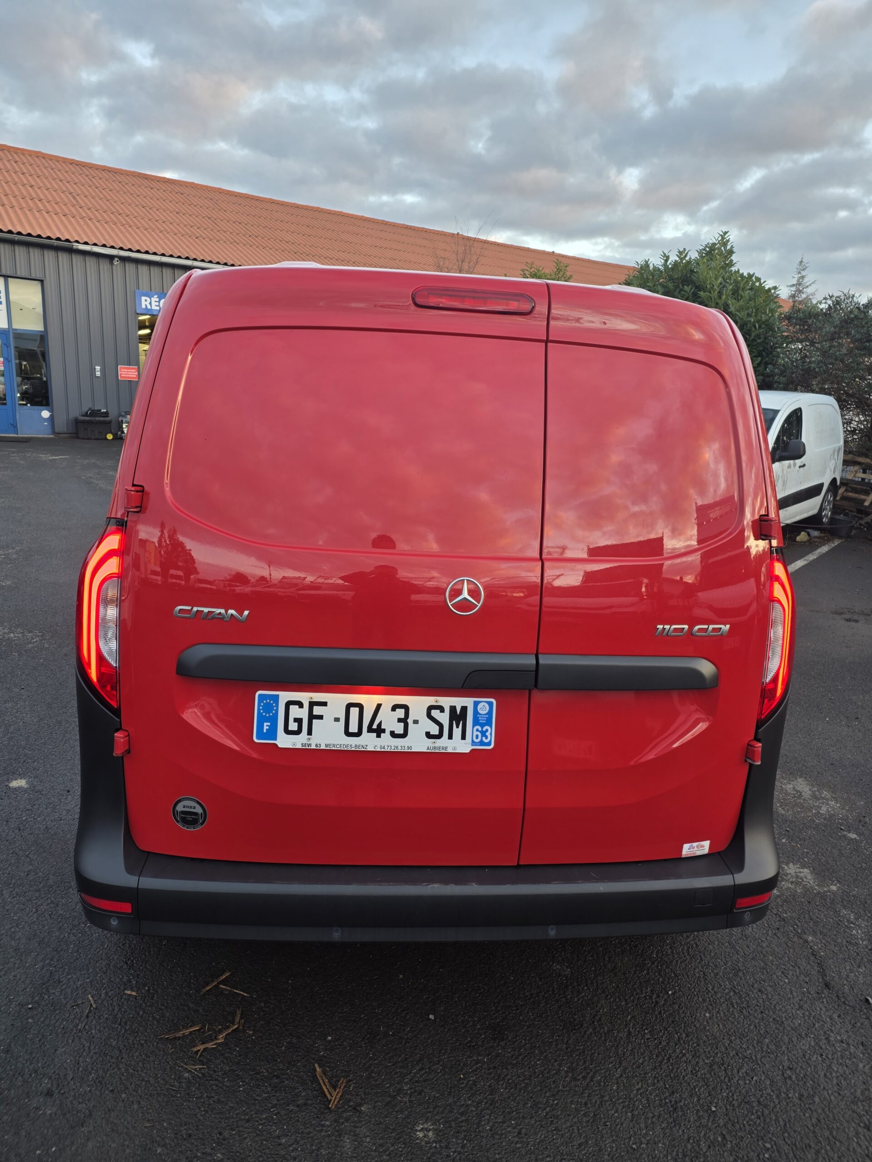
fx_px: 773
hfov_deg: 58.9
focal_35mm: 23
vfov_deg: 73.9
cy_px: 581
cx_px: 436
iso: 40
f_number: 1.7
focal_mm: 6.25
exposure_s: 1/58.2
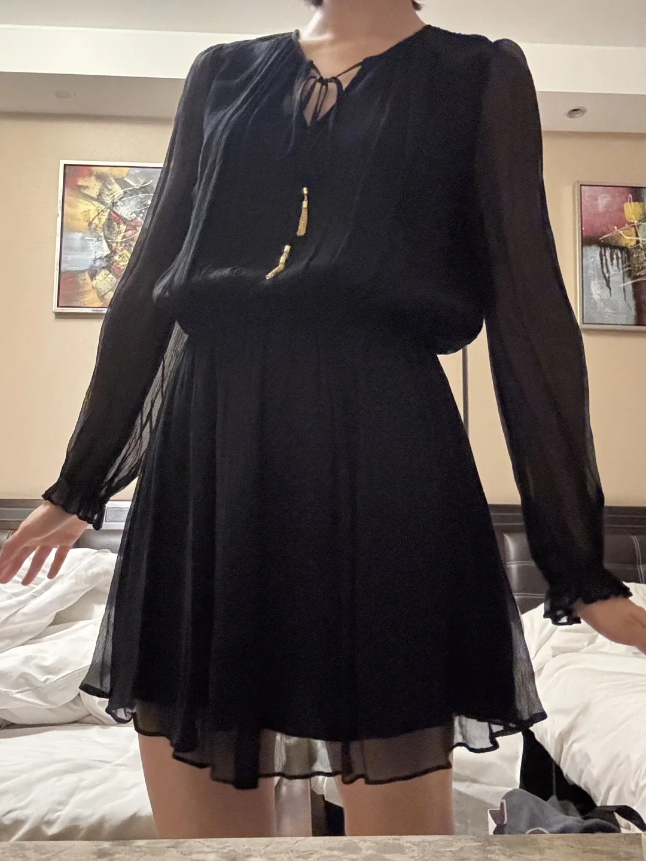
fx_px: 746
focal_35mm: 30
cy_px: 430
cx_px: 323
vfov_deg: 60.0
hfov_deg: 46.8
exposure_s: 1/17
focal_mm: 2.69
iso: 1000
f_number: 1.9
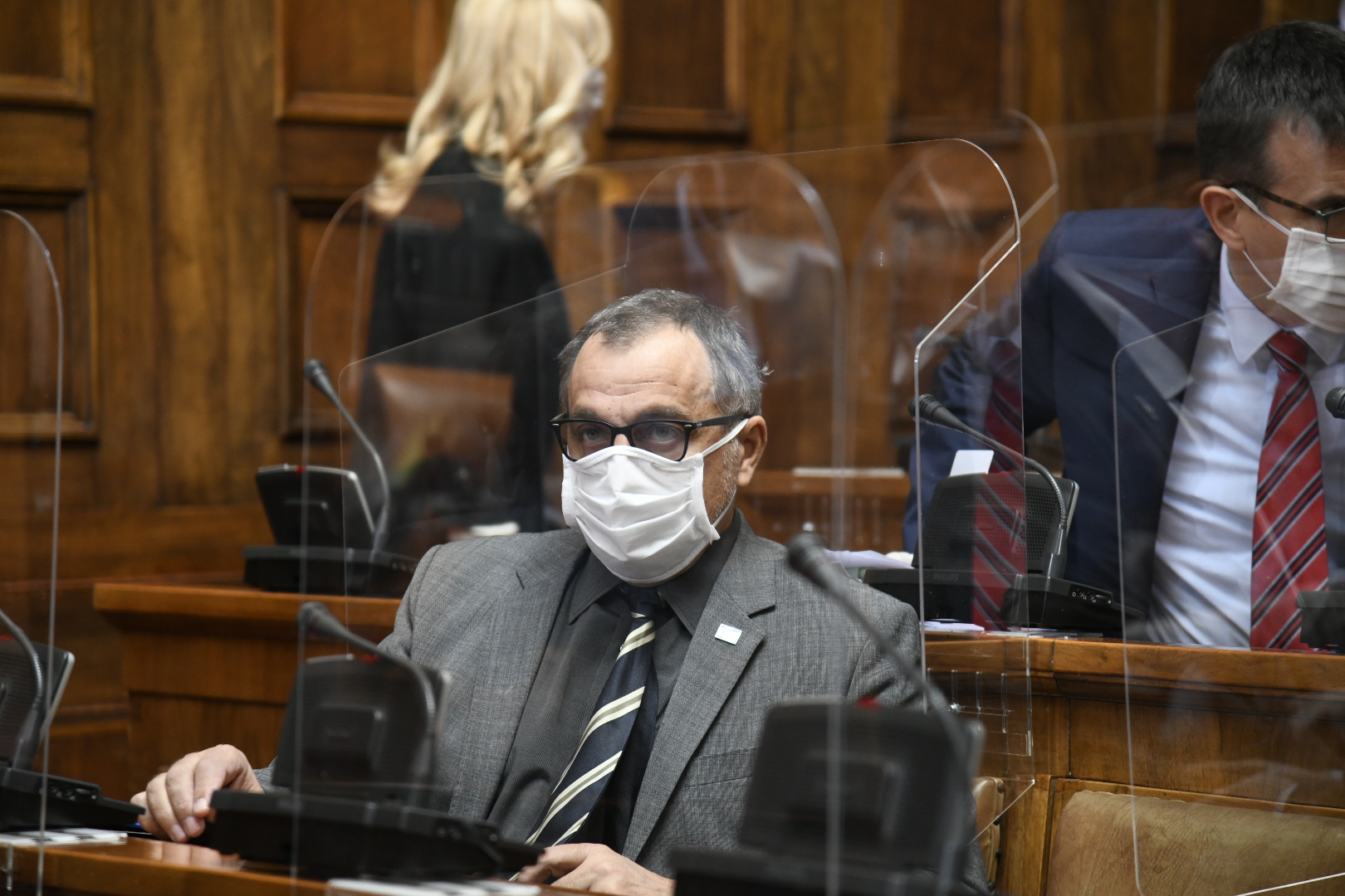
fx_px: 4483
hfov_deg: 17.1
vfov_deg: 11.4
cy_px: 448
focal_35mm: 120
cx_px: 672
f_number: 4
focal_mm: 120
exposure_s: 1/200
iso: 2000
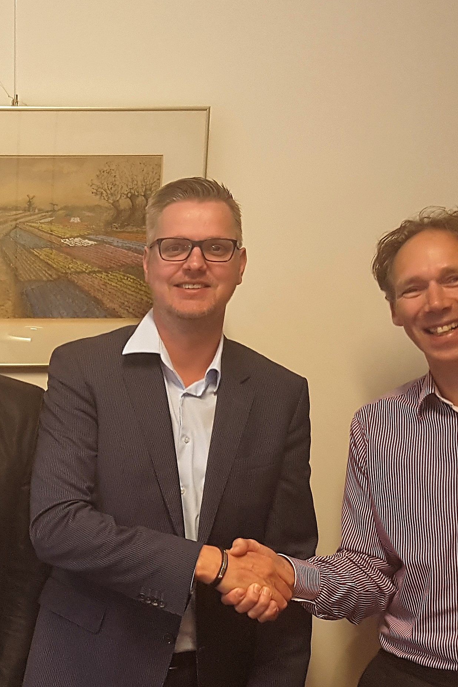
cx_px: -13
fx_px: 1126
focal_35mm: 59
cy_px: 428
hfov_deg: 22.0
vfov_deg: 33.8
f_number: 1.7
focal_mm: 4.2
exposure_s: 1/50
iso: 125
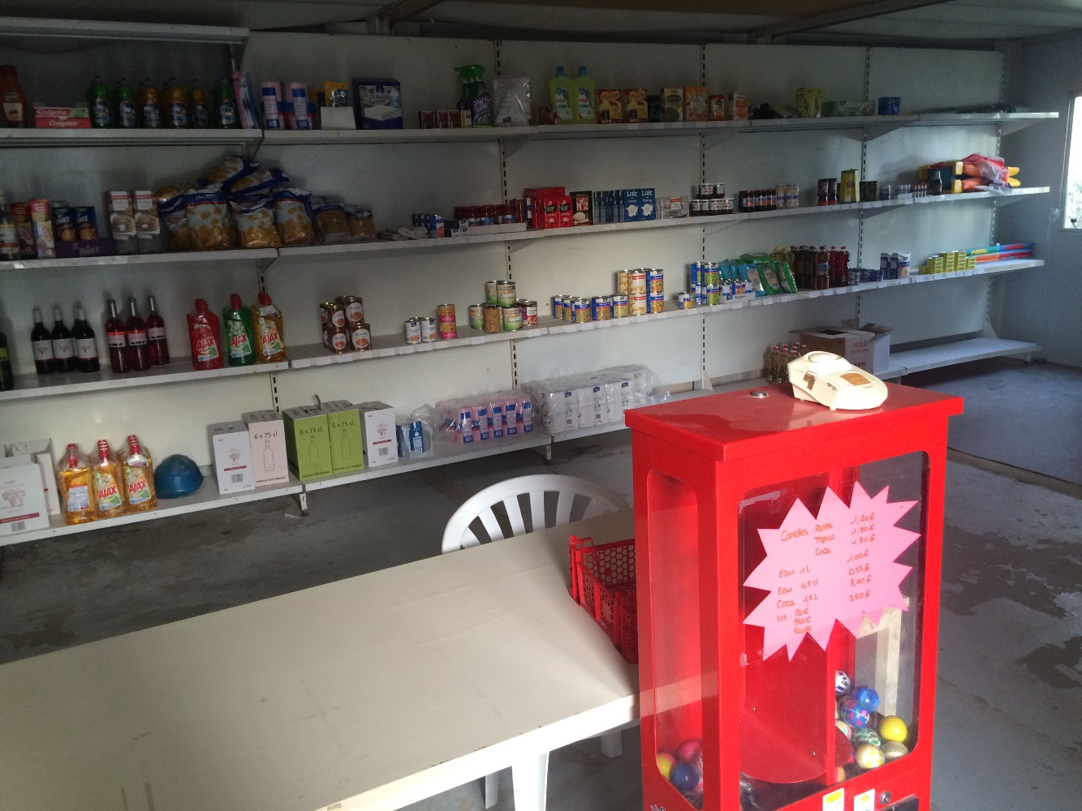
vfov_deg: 48.2
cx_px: 541
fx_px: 907
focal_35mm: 29
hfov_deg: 61.7
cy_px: 406
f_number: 2.2
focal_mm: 4.15
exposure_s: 1/33
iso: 125
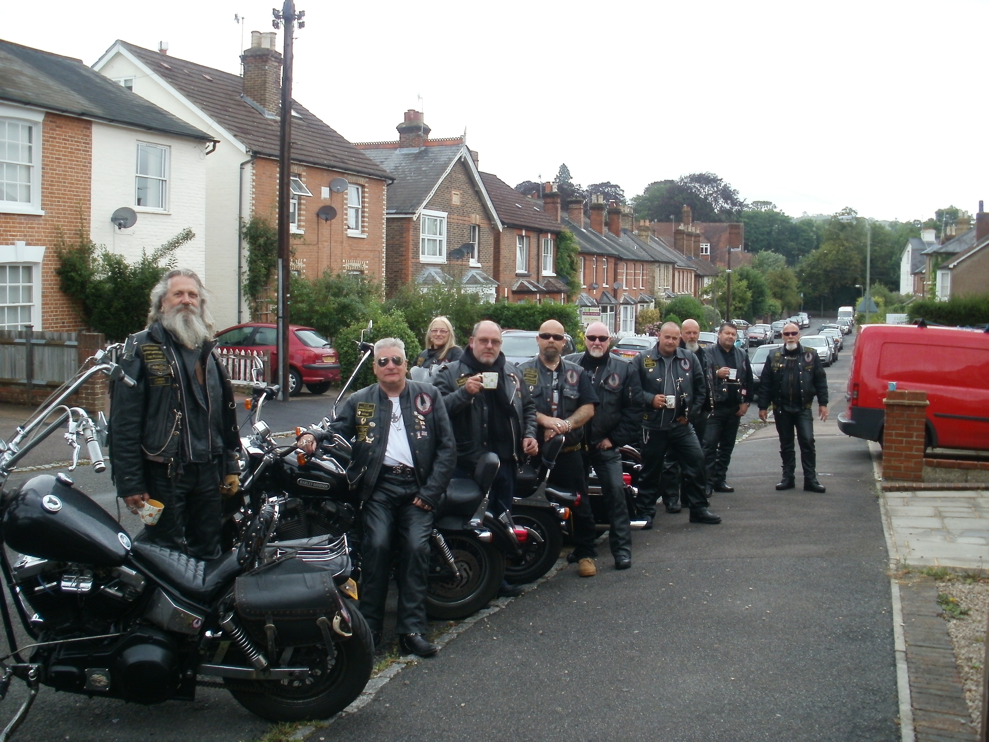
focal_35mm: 36
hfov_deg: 51.4
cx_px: 494
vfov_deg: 39.7
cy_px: 371
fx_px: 1029
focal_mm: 6.3
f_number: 3.5
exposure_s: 1/125
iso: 100
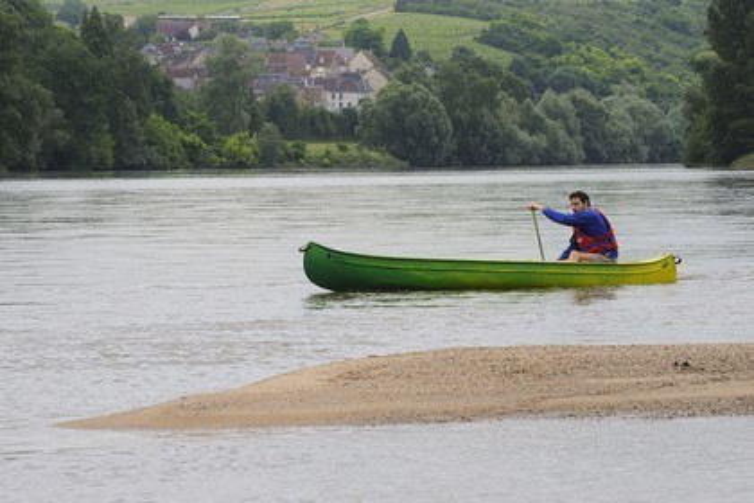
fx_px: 3665
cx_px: 377
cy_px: 252
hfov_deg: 11.7
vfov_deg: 7.8
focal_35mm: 175
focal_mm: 175
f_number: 11
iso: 800
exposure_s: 1/400
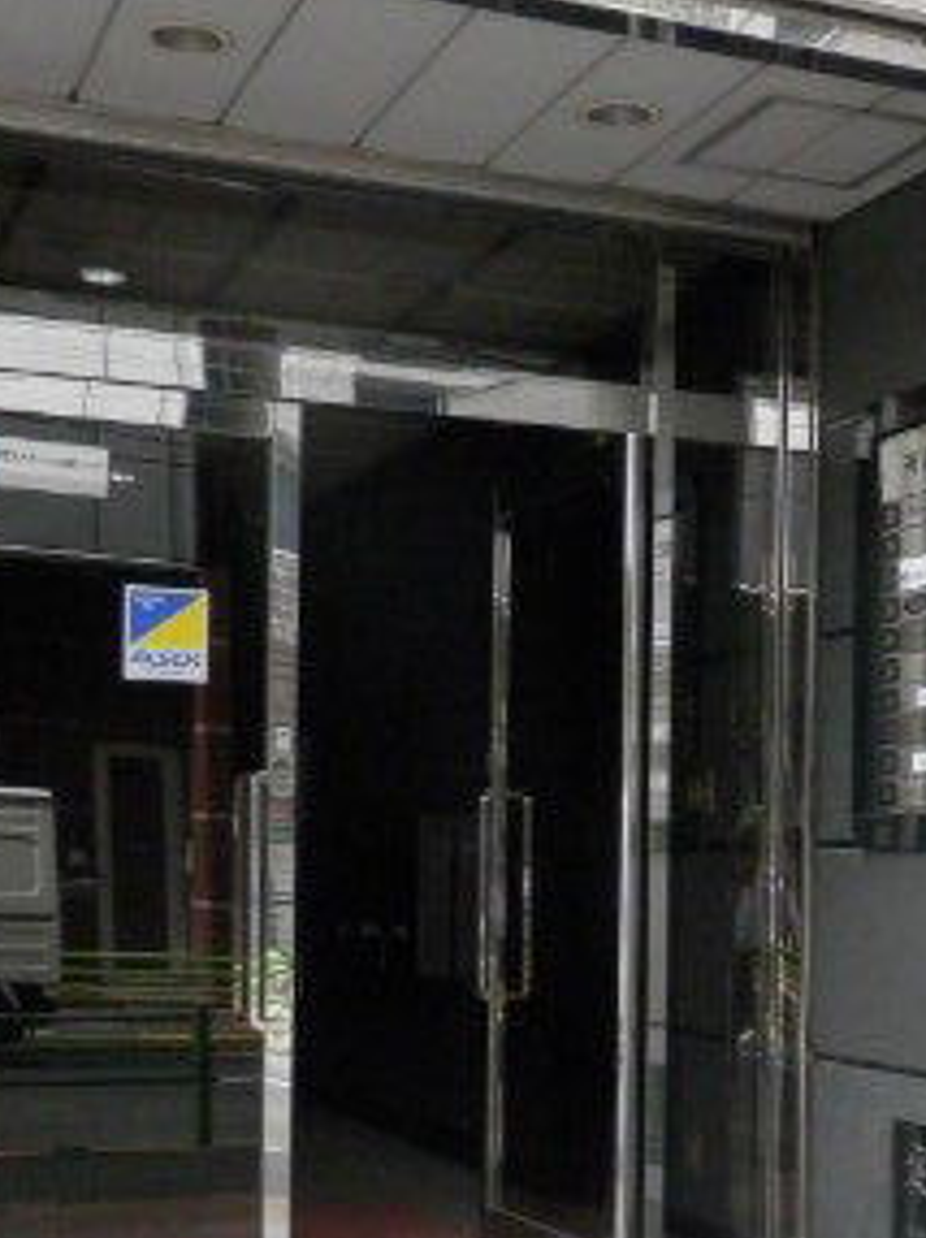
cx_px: 593
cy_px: 857
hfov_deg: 26.0
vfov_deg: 34.0
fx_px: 2000
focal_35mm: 56
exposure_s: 1/500
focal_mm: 4.5
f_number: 3
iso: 320
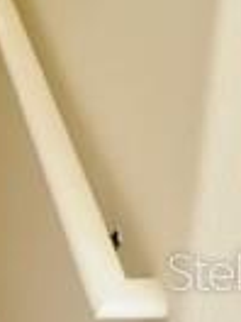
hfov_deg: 17.6
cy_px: 271
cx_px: -187
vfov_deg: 27.8
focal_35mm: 68
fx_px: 631
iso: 400
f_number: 2.2
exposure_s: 1/60
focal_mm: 2.22
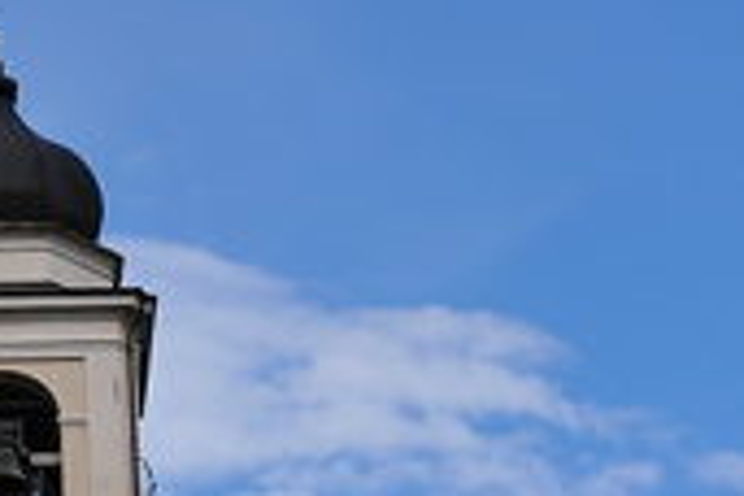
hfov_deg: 8.2
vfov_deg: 5.6
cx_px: -326
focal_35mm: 245
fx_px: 5063
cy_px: 716
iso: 200
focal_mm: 70
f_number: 10
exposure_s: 1/400
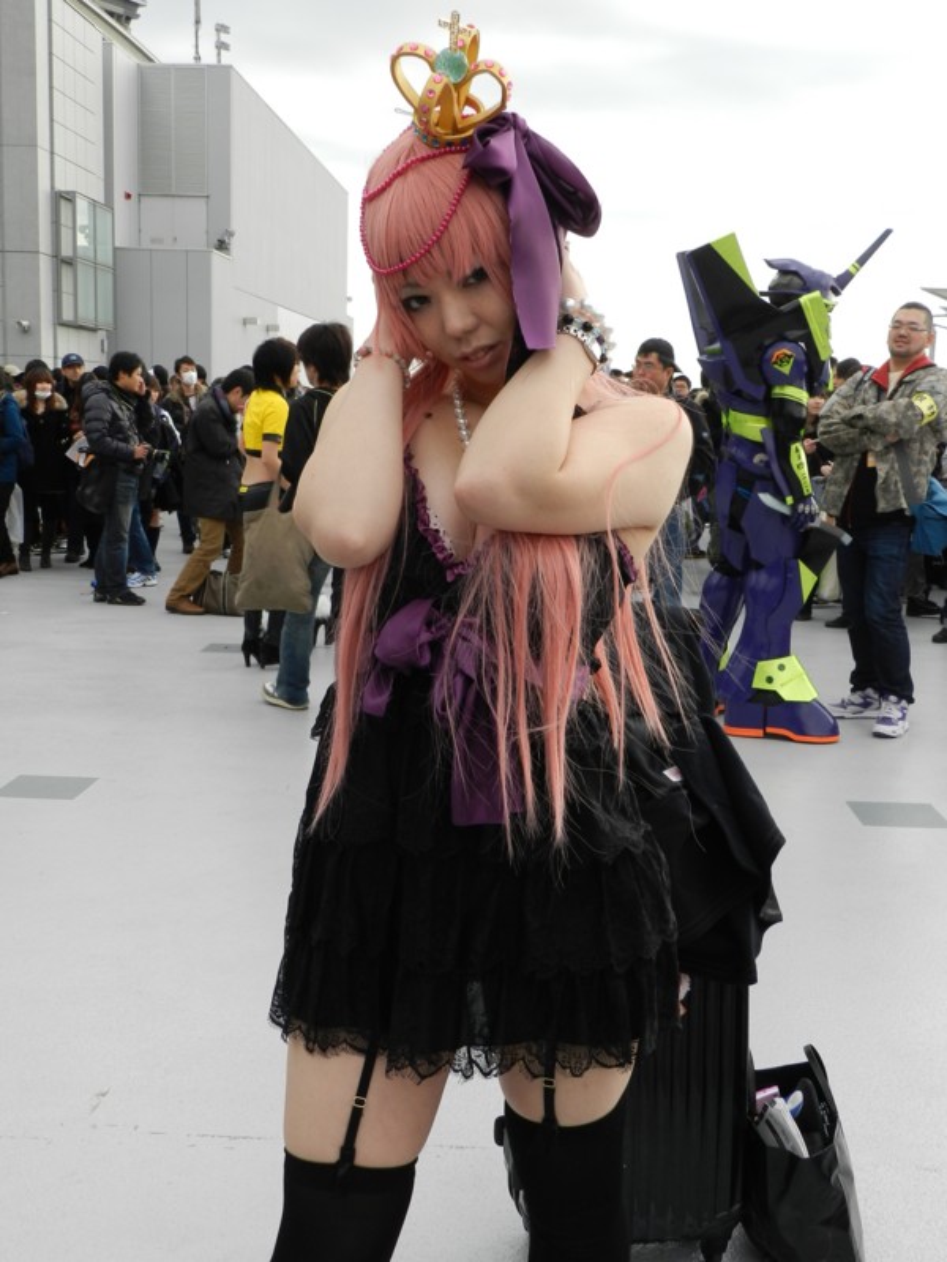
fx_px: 1386
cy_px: 631
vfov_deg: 49.0
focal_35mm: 38
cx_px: 474
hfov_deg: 37.7
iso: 160
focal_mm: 6.7
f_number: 4
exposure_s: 1/500
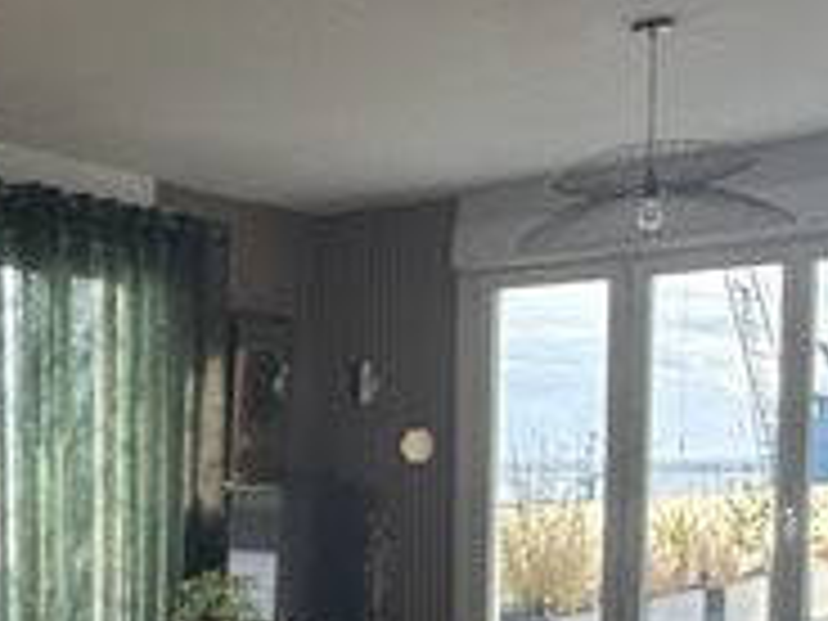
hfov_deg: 27.2
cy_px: 554
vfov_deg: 23.4
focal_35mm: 61
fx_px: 1459
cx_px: -212
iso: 80
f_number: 2.2
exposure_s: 1/99
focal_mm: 2.22
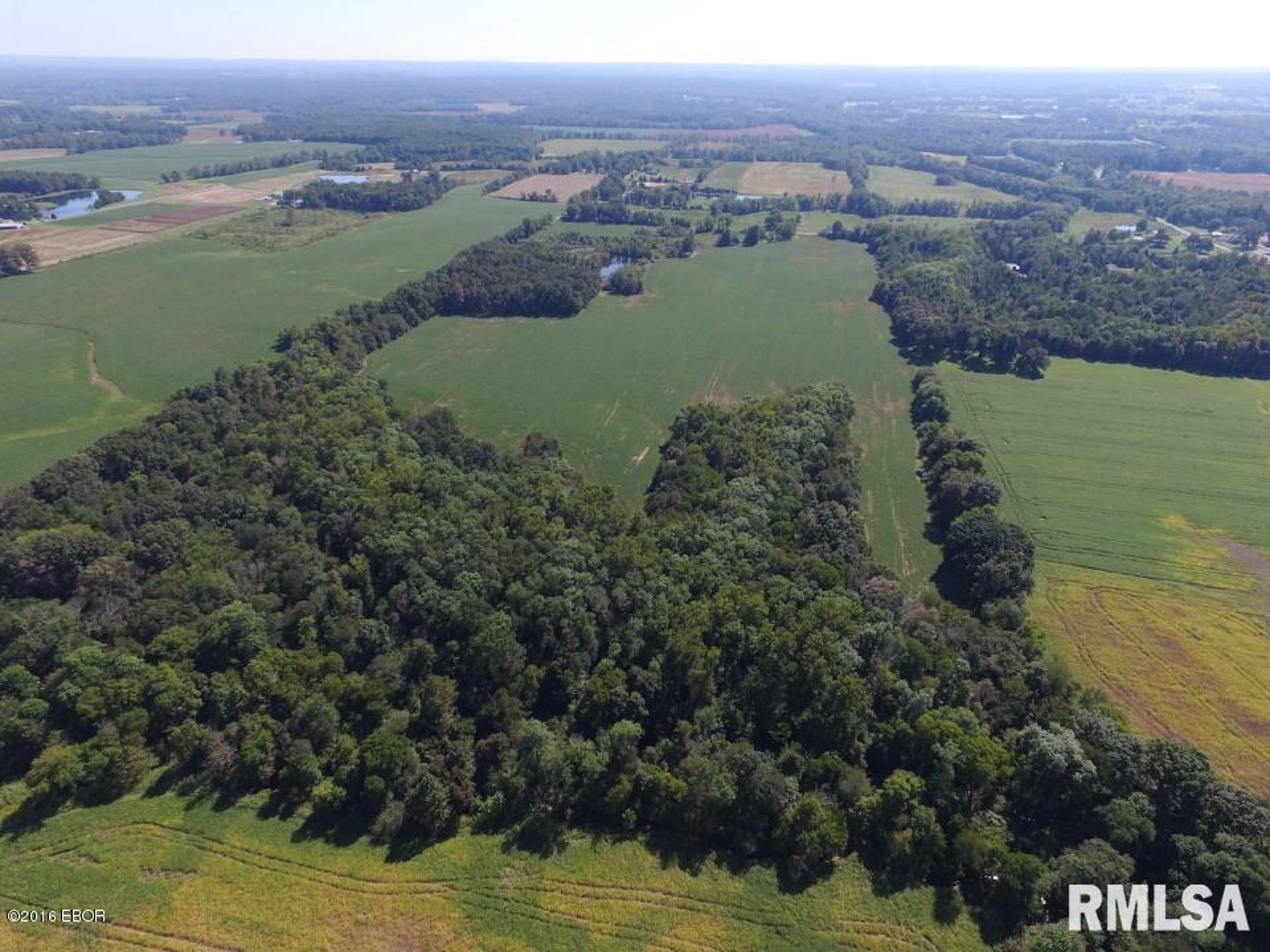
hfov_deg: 81.7
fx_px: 734
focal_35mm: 20
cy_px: 476
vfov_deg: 66.0
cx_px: 635
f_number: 2.8
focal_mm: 3.61
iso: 200
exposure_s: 1/1250
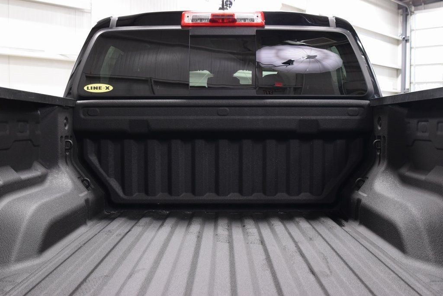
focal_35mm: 36
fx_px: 443
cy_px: 148
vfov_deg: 36.9
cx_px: 222
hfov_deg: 53.1
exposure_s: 1/15
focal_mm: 24
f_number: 6.3
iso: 1250
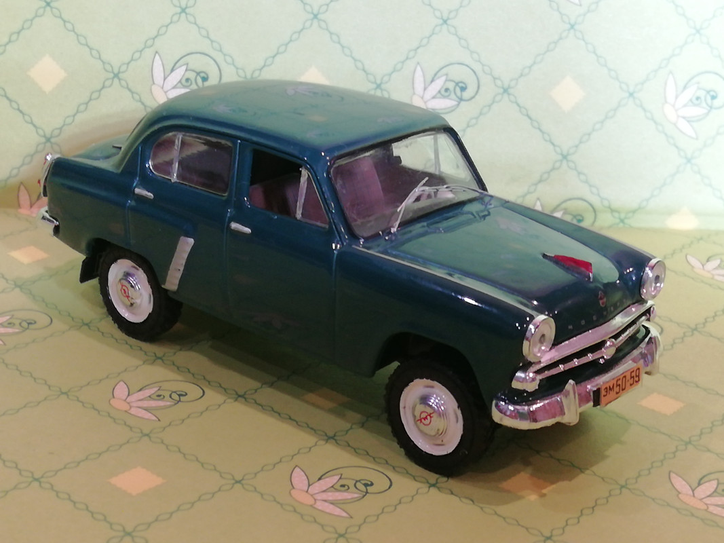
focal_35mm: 66
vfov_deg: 22.2
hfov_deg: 29.4
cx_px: 362
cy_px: 272
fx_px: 1380
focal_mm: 3.46
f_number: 2.2
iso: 250
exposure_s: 1/33.3
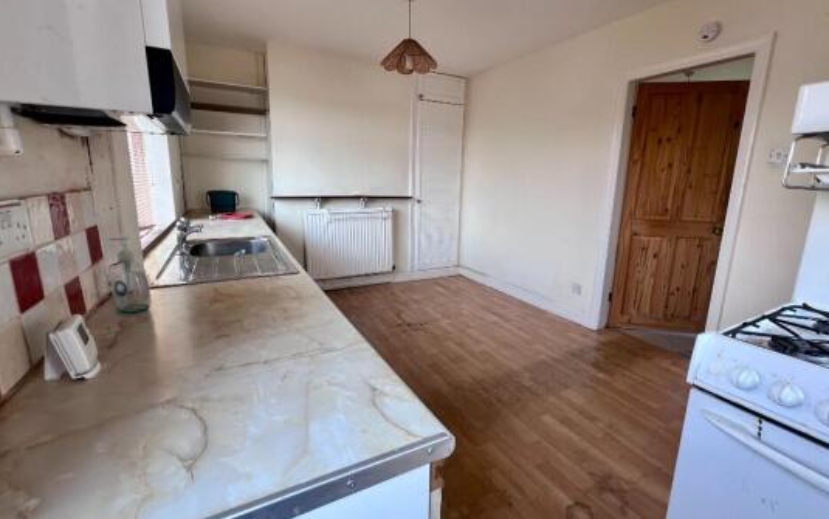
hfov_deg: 101.4
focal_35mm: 15
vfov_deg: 74.8
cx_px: 425
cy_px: 252
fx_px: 339
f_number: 1.8
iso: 32
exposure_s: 1/99
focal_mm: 1.57
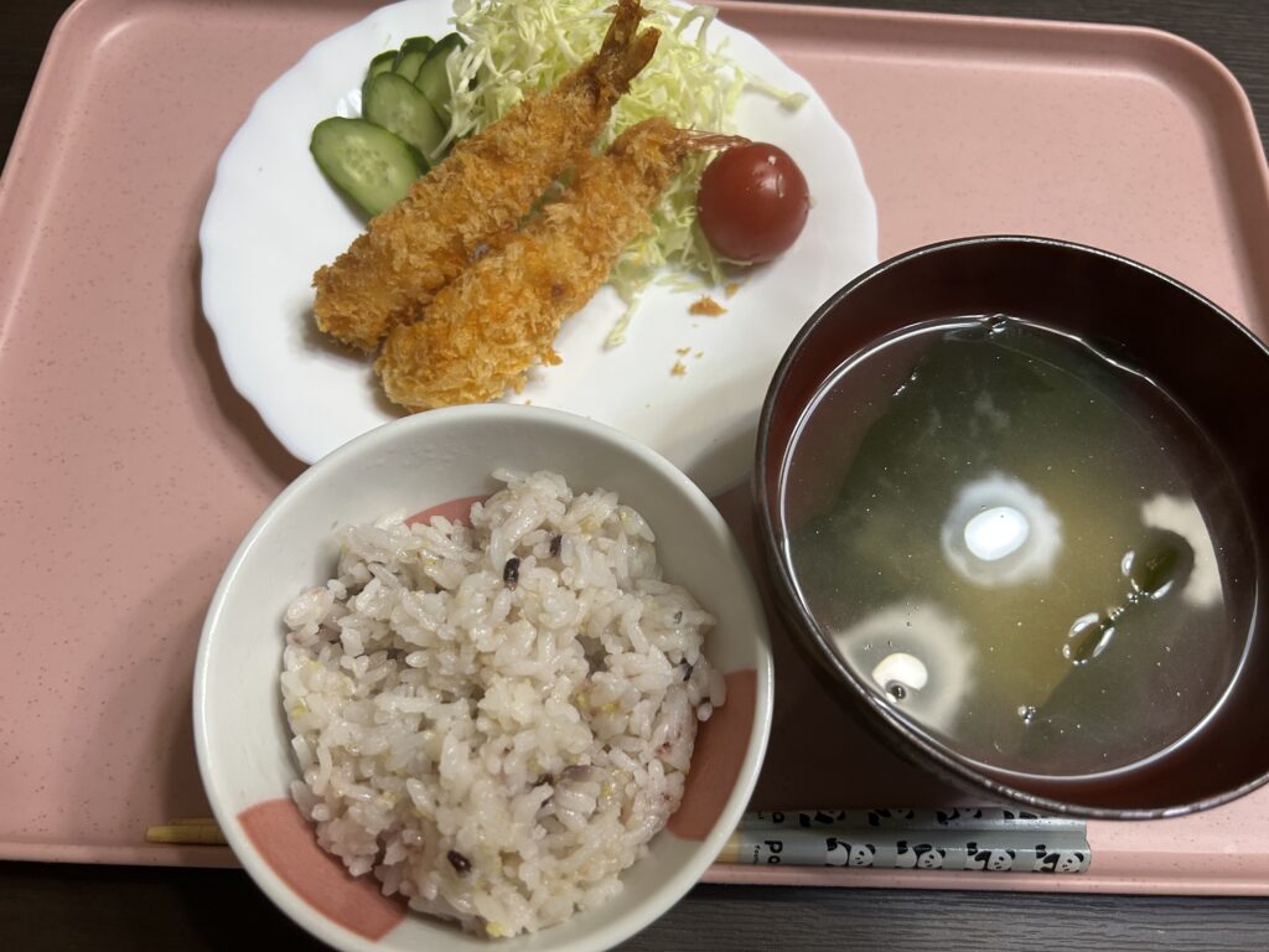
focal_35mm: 26
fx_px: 953
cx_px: 634
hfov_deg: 67.3
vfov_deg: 53.1
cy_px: 476
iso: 125
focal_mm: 5.7
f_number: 1.5
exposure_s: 1/121
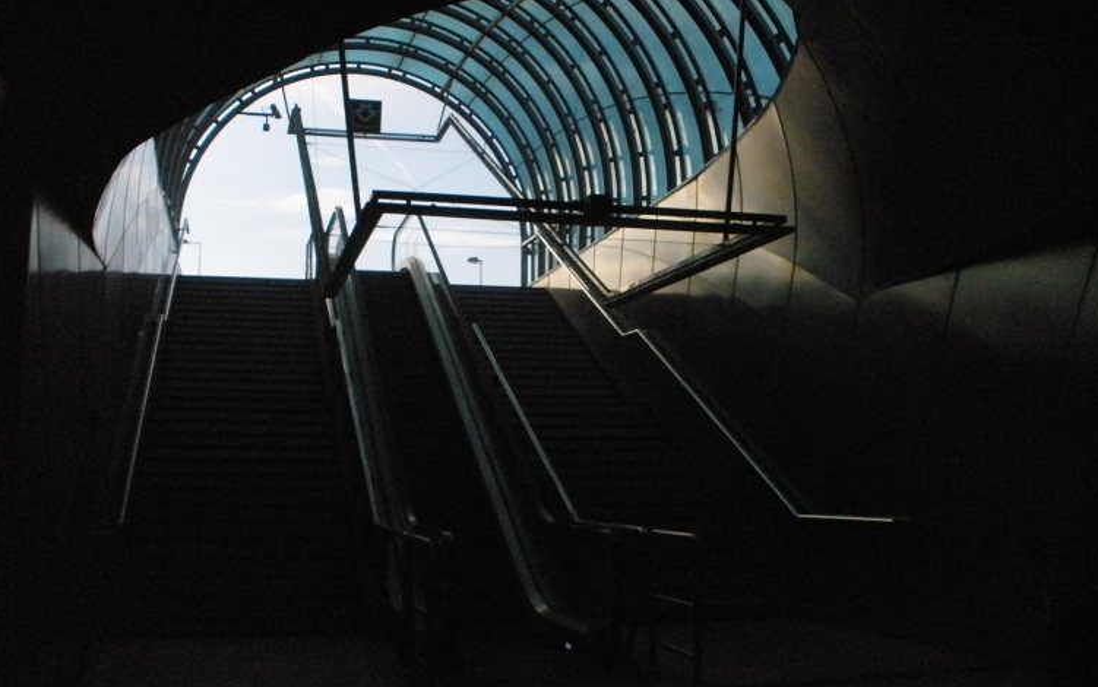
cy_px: 303
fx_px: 1167
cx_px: 556
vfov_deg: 32.8
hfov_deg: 50.4
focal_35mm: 39
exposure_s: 1/2000
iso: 800
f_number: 5.6
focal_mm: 6.3
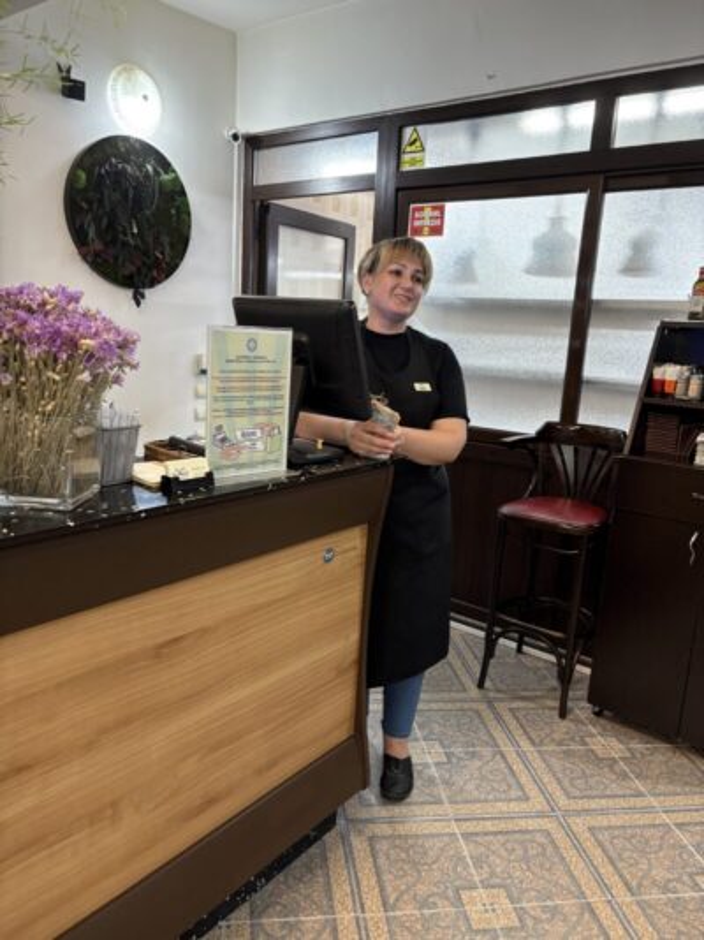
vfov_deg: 67.3
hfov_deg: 53.0
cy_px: 470
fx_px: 706
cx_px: 352
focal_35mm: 26
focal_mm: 5.96
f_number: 1.6
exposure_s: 1/50
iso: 160
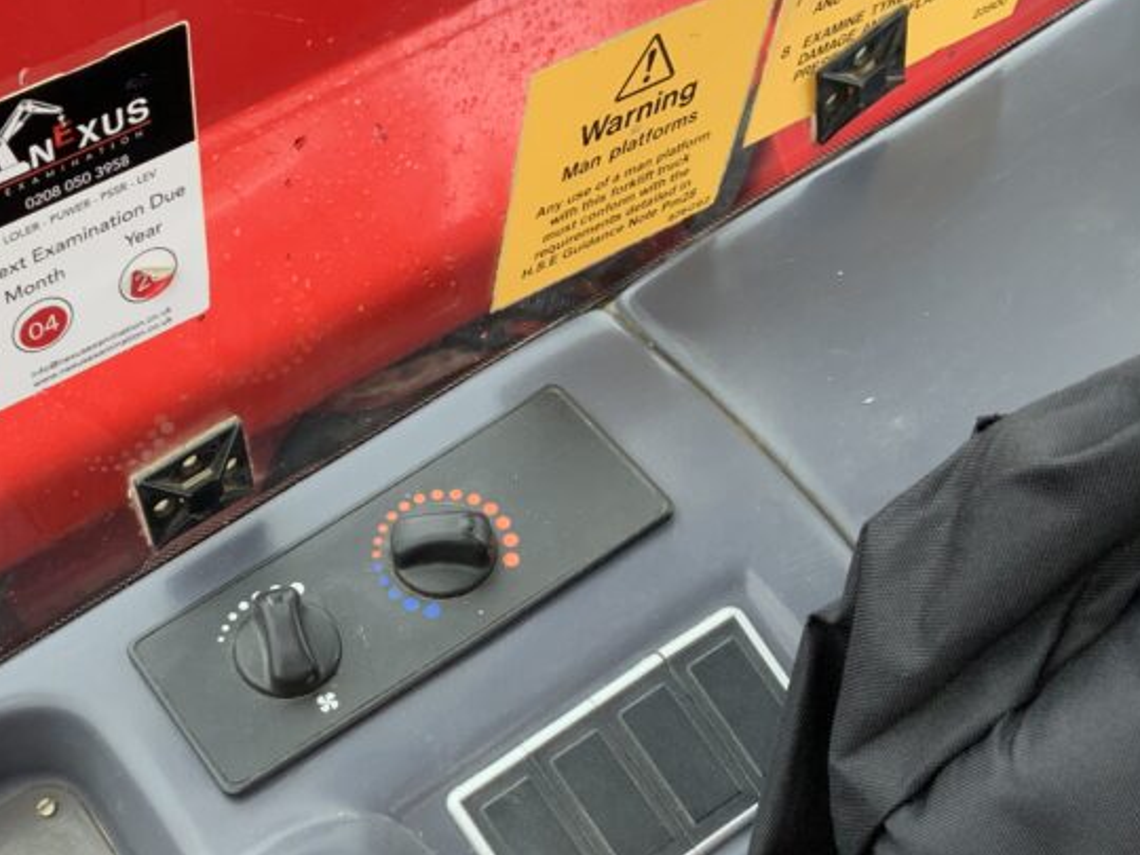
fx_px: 1811
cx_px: 321
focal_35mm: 55
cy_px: 557
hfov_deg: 34.4
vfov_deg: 26.4
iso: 64
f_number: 1.8
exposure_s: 1/114
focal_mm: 3
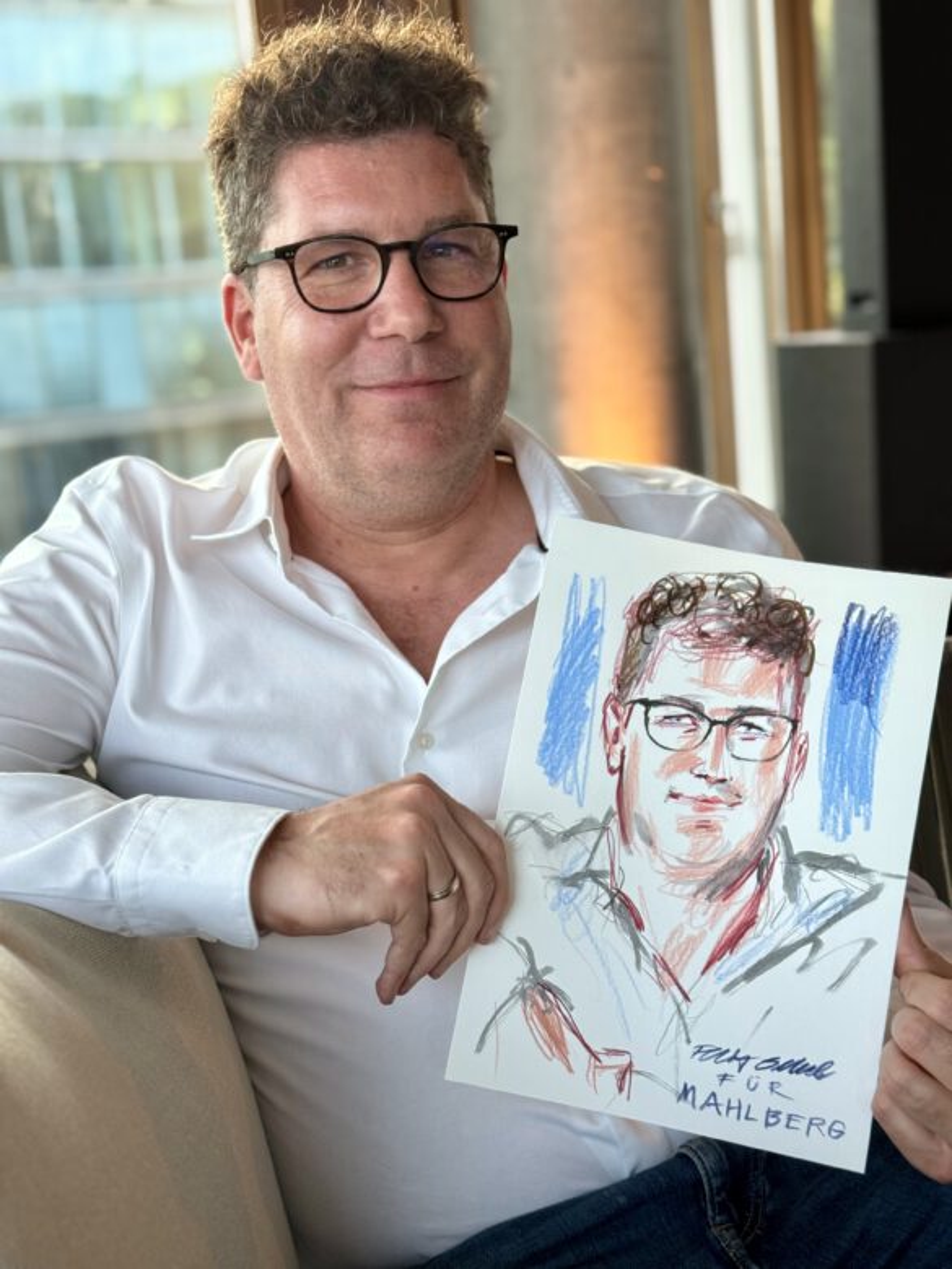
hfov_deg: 30.3
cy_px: 634
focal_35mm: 48
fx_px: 1760
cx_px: 476
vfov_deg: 39.7
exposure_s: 1/121
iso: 50
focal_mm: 6.76
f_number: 1.78
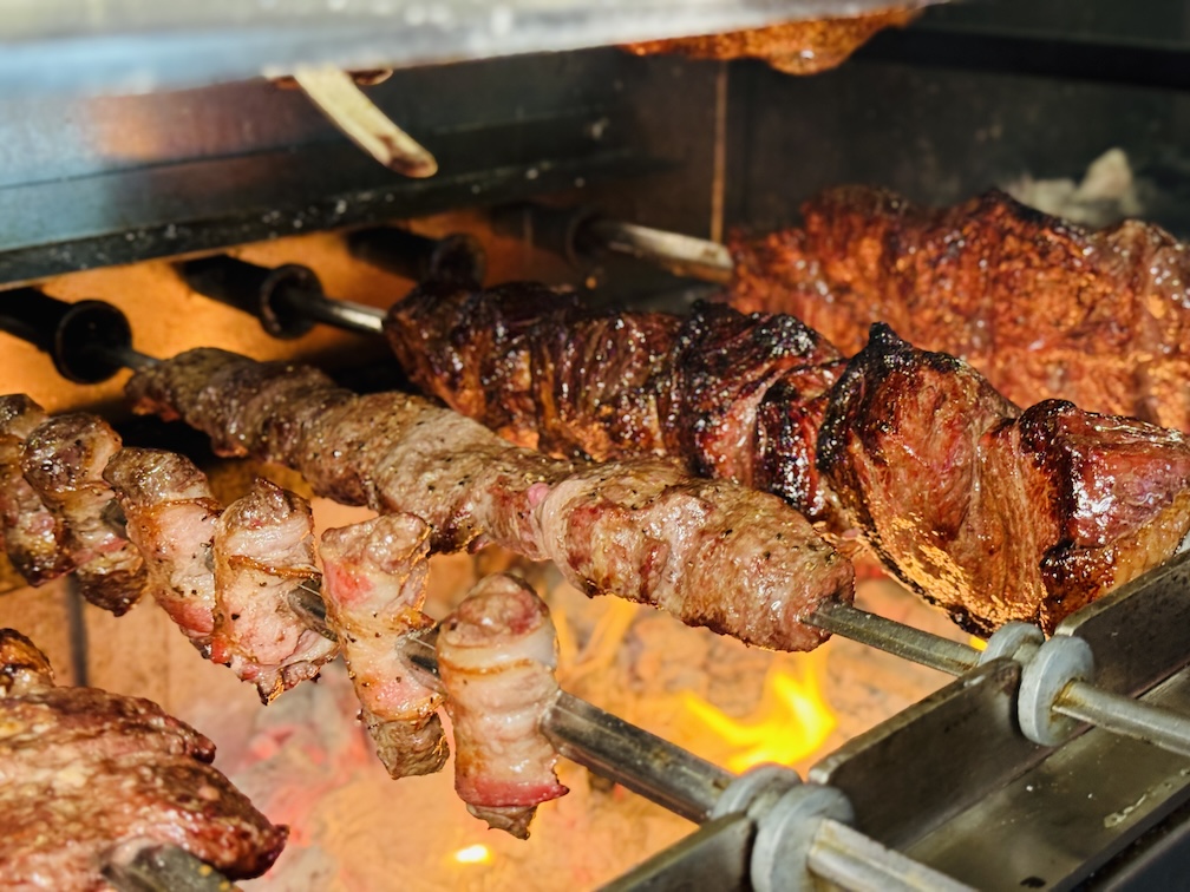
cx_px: 595
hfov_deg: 39.7
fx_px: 1650
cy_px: 446
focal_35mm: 48
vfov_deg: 30.3
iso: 200
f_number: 1.78
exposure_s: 1/40
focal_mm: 6.76
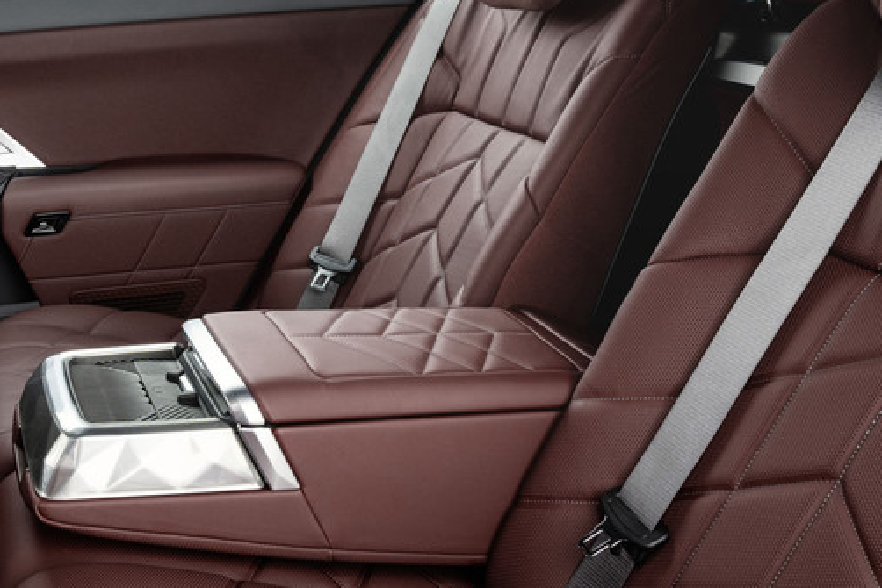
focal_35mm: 43
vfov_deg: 31.2
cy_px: 316
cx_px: 264
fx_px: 1054
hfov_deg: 44.5
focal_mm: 18
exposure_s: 1/30
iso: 400
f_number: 10
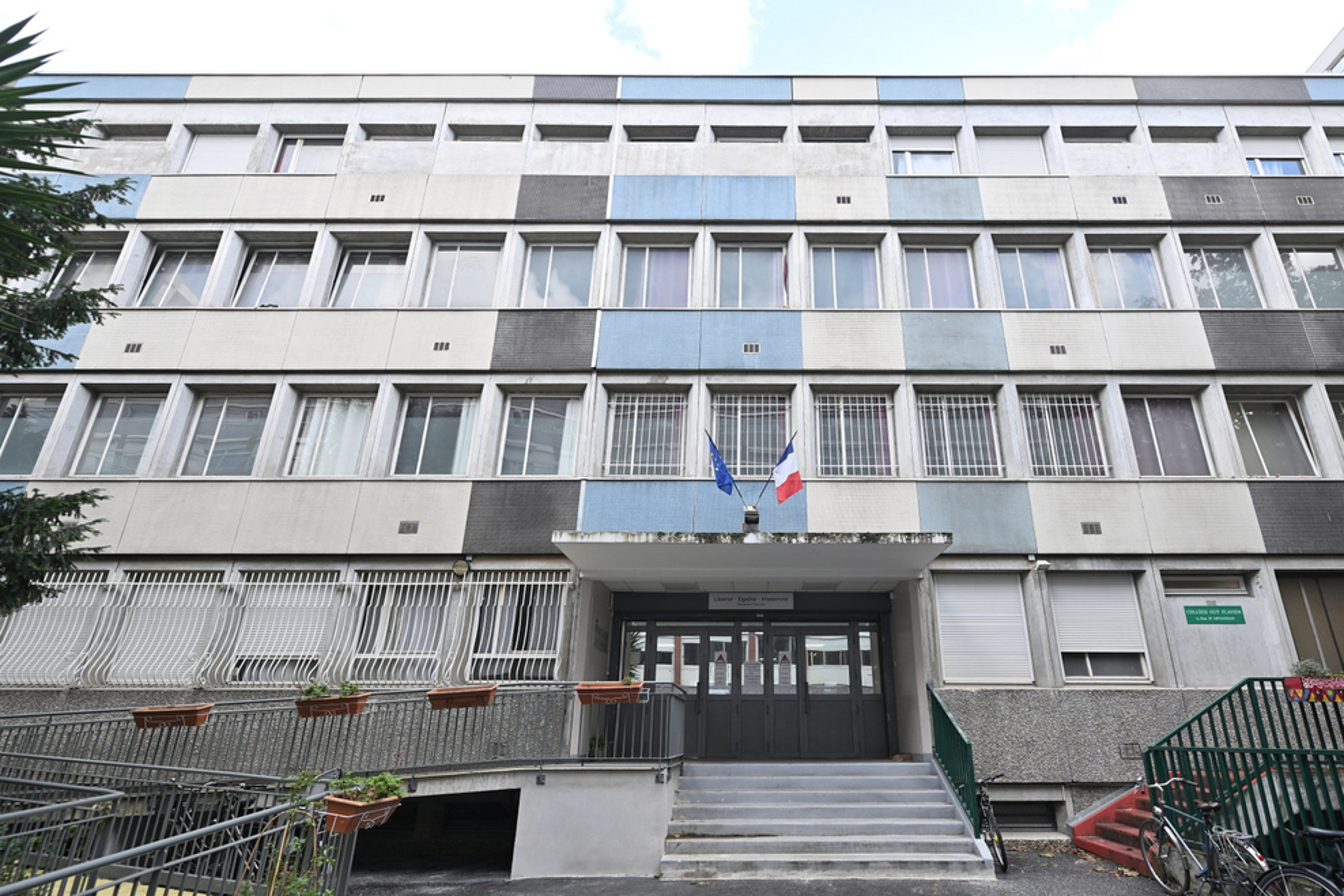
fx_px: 635
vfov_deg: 70.2
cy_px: 502
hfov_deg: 92.8
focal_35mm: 17
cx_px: 755
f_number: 3.5
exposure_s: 1/250
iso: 125
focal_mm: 14
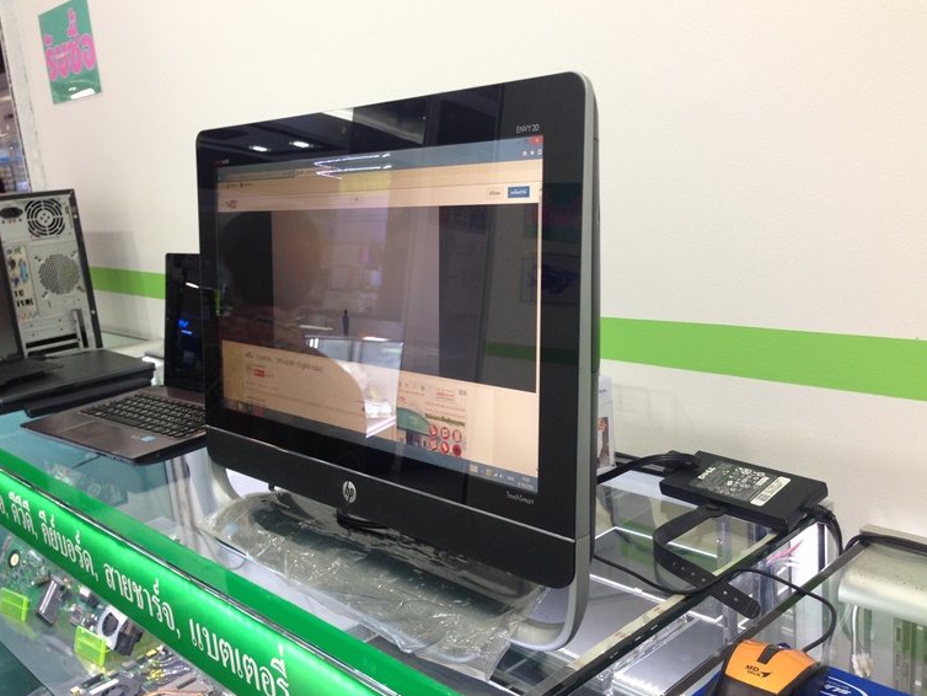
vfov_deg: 40.7
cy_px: 353
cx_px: 446
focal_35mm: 35
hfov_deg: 52.6
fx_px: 938
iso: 50
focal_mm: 4.12
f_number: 2.4
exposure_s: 1/20
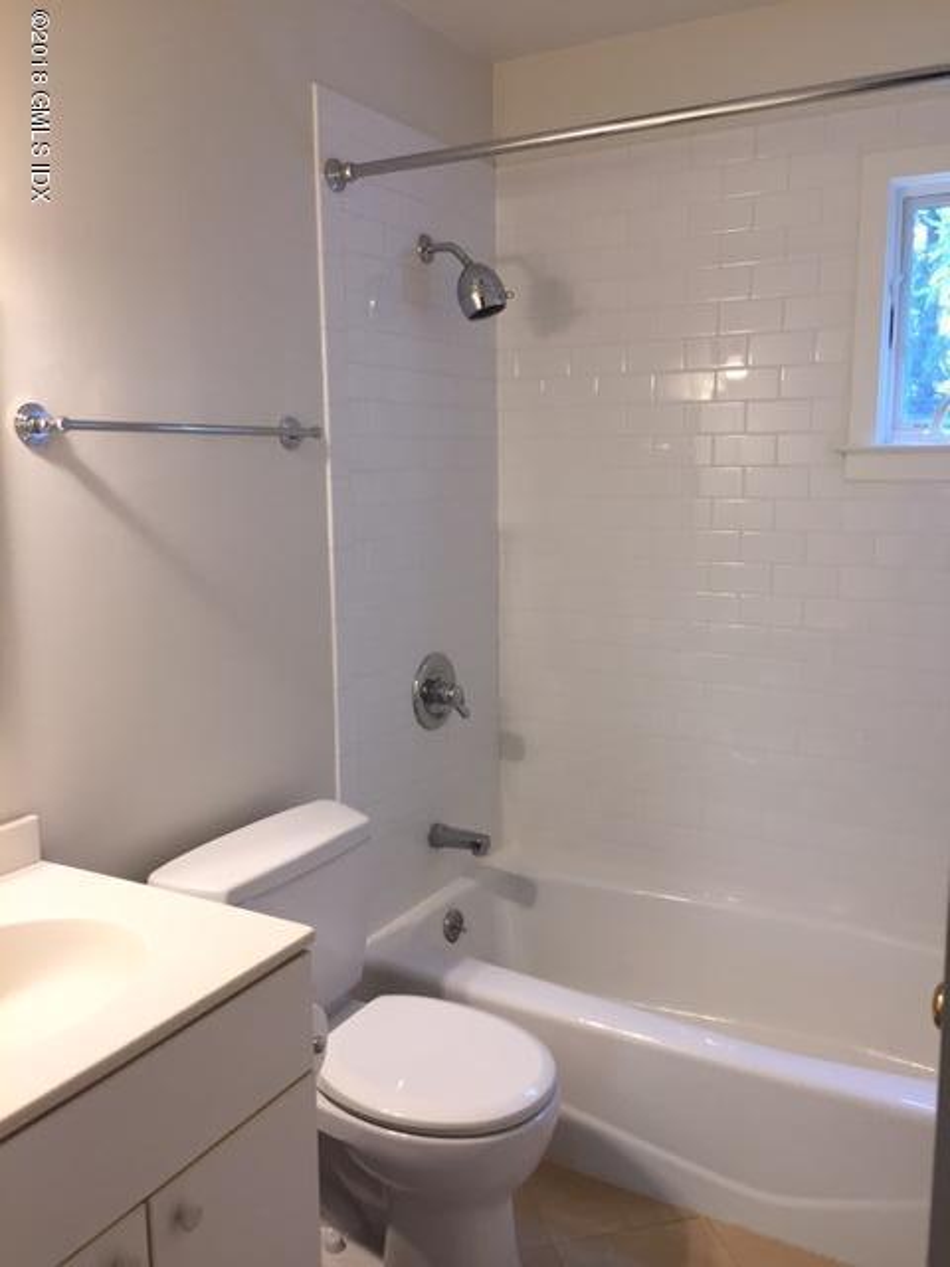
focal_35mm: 29
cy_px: 634
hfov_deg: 48.2
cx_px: 475
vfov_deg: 61.7
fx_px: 1061
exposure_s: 1/30
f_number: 2.2
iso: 32
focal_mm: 4.15
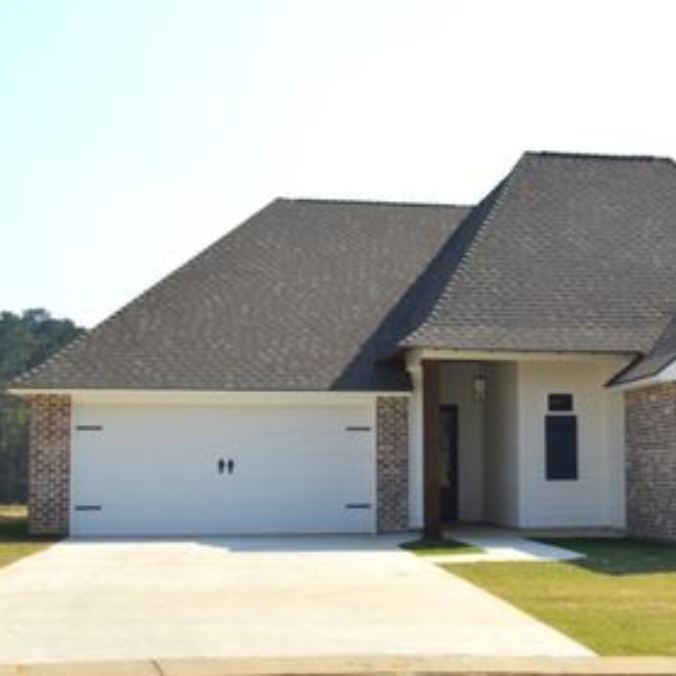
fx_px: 1215
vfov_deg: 31.1
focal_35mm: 55
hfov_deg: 30.9
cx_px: 440
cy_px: 379
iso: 100
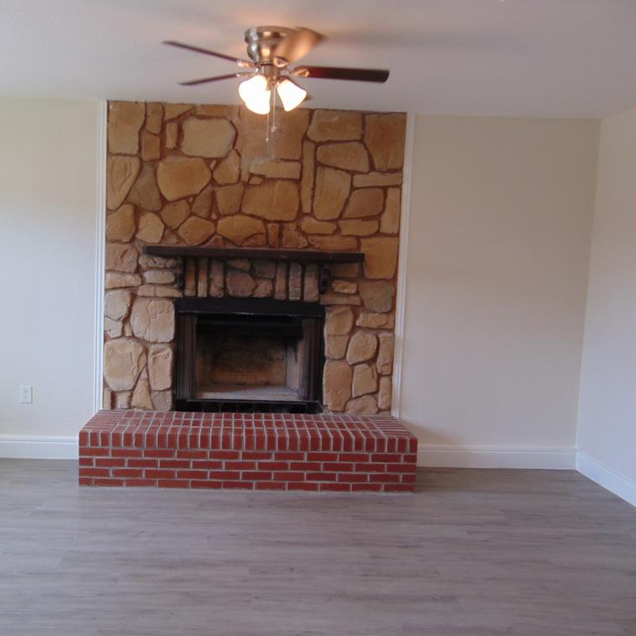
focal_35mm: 30
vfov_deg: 54.0
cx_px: 241
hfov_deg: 53.5
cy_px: 313
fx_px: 624
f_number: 3
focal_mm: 4.5
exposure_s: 1/40
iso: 80
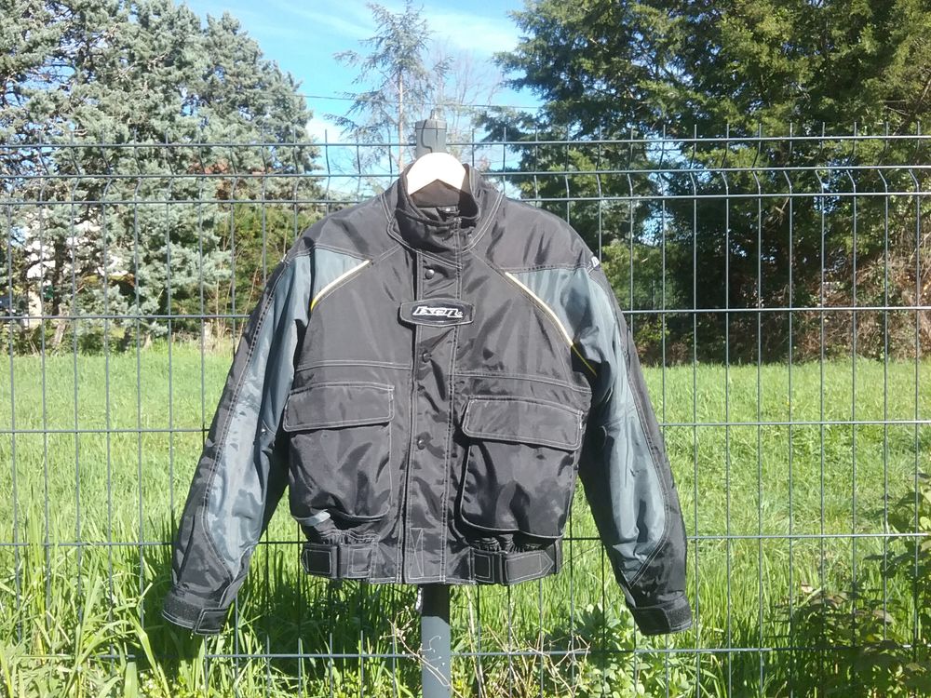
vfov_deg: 45.4
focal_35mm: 31
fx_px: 834
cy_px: 349
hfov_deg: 58.4
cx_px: 466
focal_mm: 3.3
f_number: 2.2
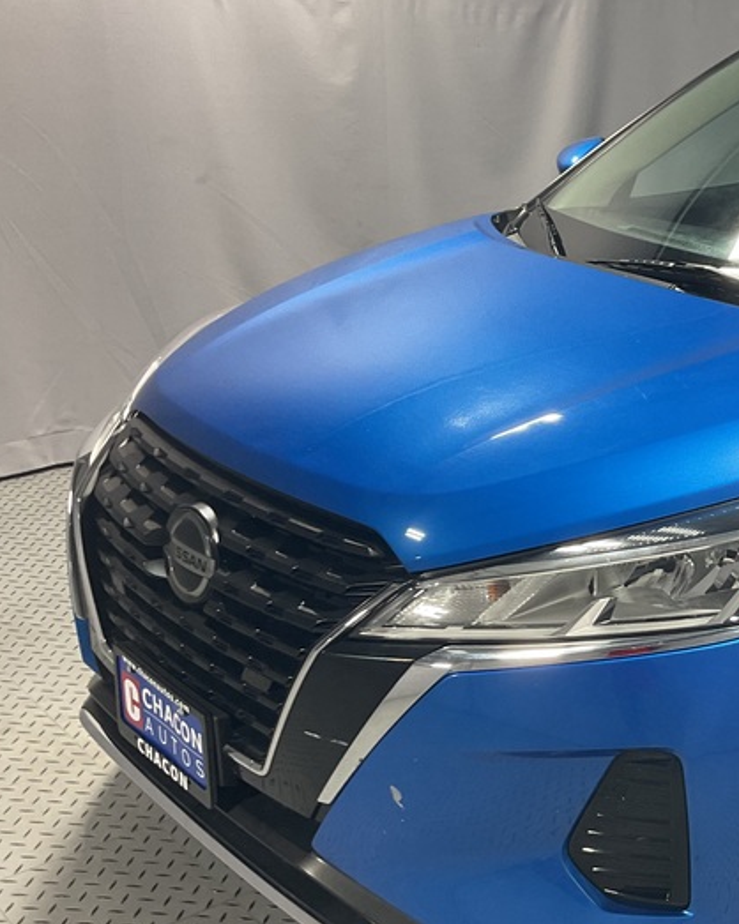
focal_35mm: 52
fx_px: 1422
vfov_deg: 36.0
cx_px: 811
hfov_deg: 26.8
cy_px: 516
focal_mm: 3
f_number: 1.8
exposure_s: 1/50
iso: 40
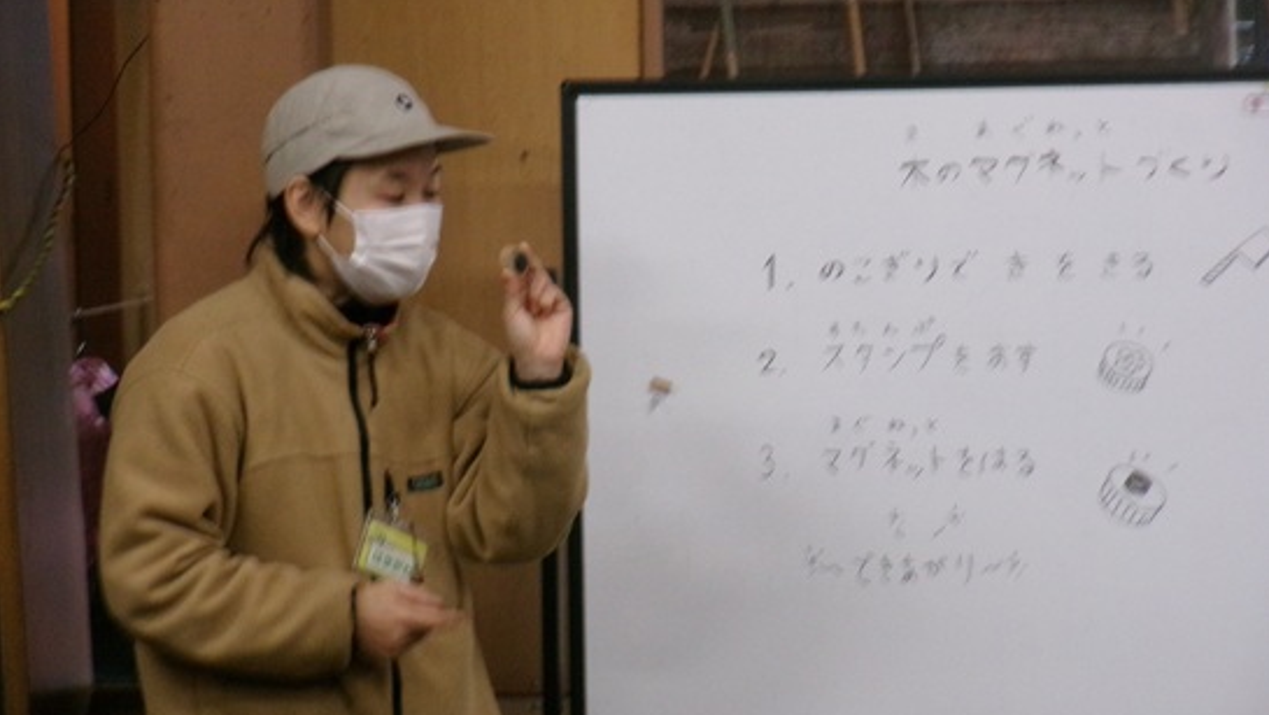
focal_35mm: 156
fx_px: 5251
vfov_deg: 7.8
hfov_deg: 13.8
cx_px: 638
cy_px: 429
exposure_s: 1/34
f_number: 6.3
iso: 603
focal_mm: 25.5
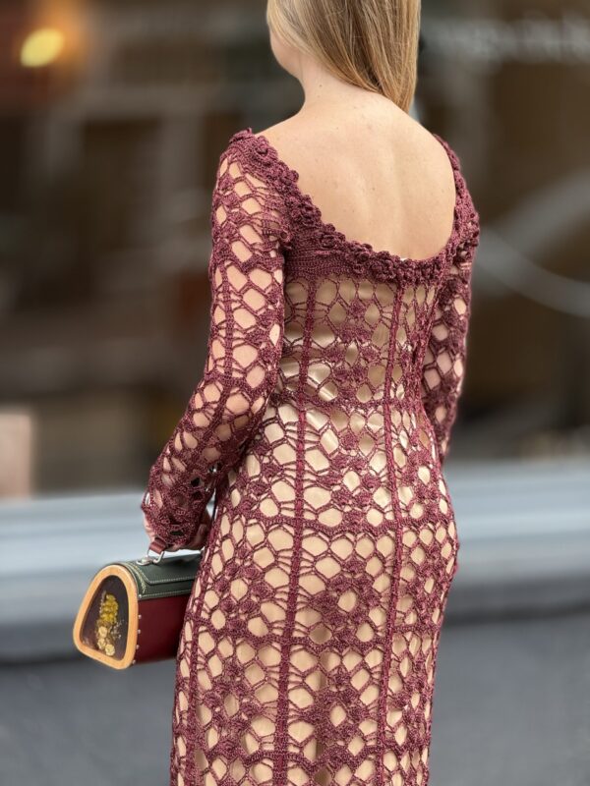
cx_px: 295
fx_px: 2727
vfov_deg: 16.4
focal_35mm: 120
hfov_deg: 12.3
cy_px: 393
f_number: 2.8
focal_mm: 15.66
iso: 64
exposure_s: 1/102
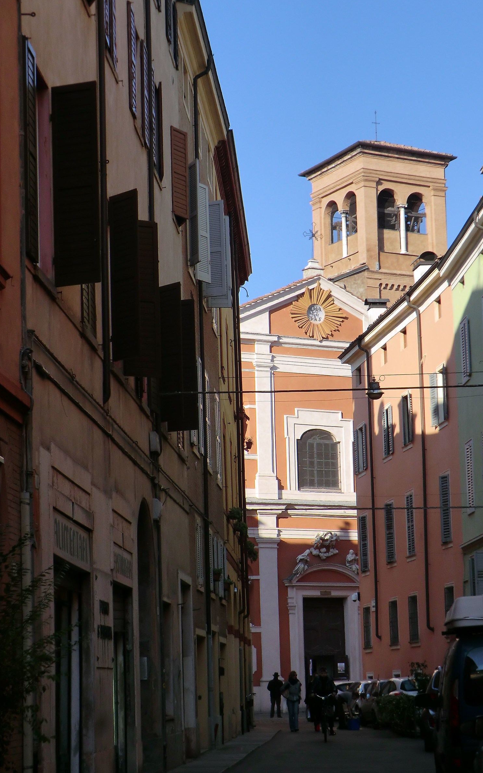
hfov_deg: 16.1
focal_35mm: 81
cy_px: 386
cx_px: 287
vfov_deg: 25.5
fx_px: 1706
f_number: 4.6
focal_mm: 13.6
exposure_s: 1/400
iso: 64
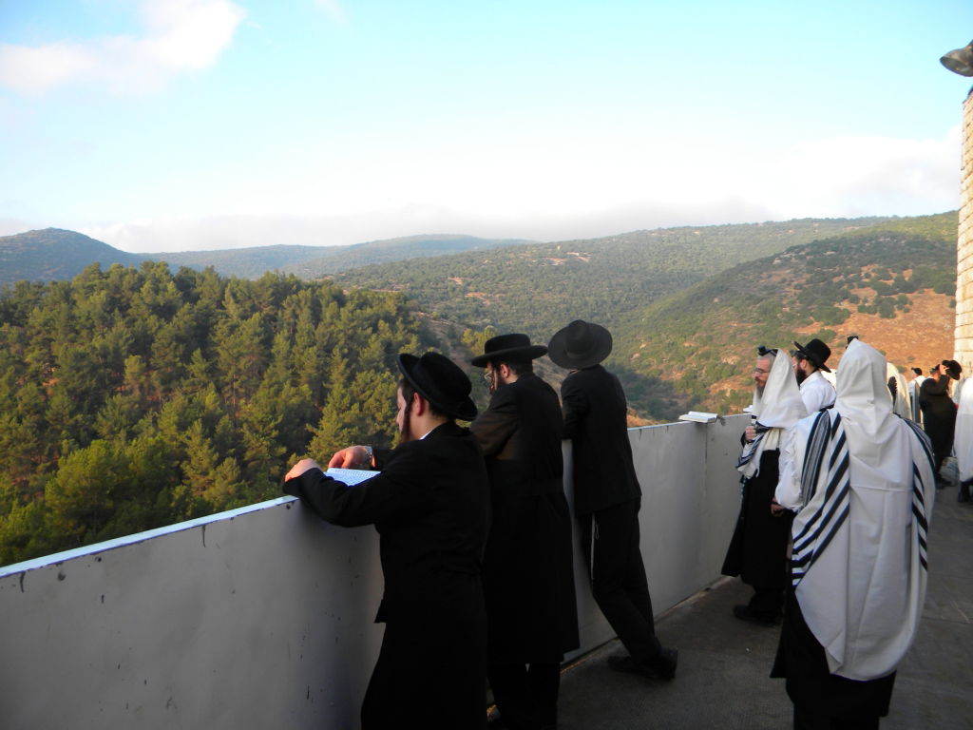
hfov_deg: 63.4
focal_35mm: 28
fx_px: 787
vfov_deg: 49.7
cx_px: 486
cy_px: 365
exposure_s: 1/177
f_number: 3.5
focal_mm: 5
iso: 80
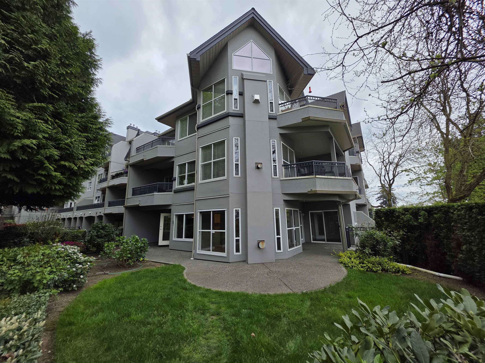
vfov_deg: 89.9
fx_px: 182
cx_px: 242
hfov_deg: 106.2
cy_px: 182
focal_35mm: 13
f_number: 1.9
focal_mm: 2.2
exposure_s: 1/1304
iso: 40
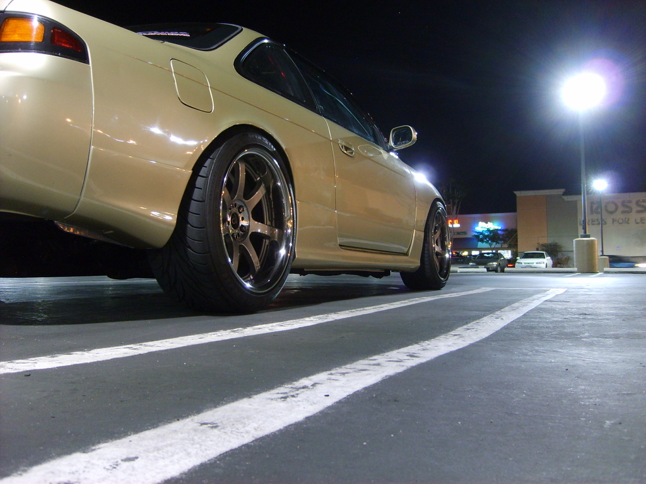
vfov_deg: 40.7
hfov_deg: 52.6
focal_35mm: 35
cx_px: 323
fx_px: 653
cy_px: 242
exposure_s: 1/2
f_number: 2.8
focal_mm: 5.8
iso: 139
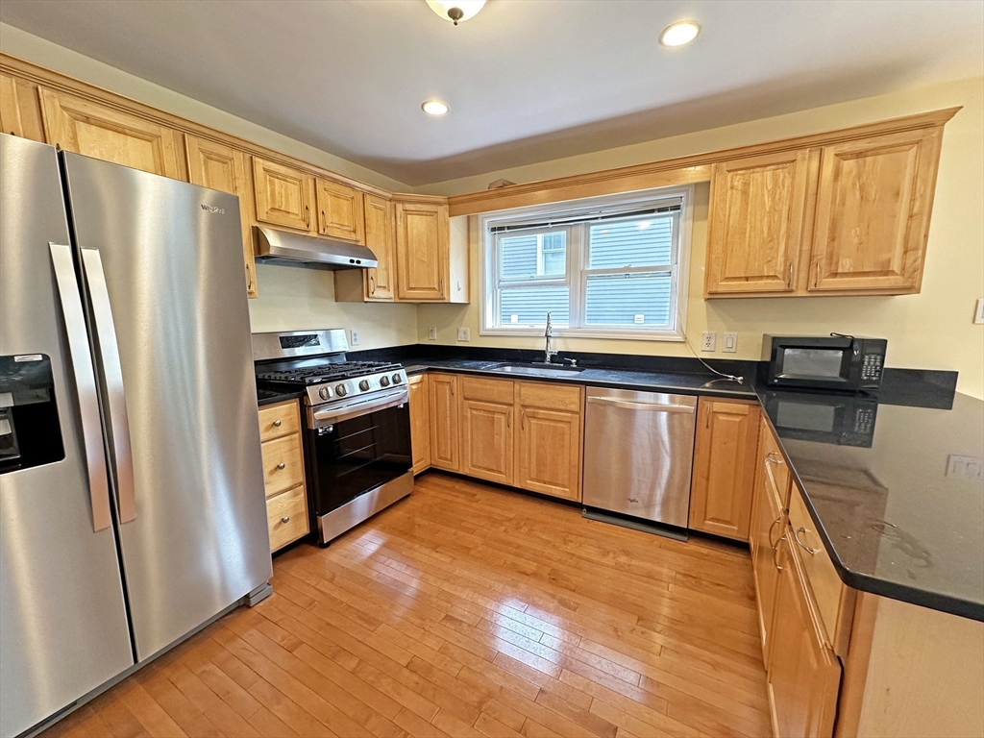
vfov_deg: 85.7
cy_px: 369
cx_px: 492
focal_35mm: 14
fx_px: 398
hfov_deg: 102.1
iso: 200
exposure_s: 1/120
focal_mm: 2.22
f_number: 2.2
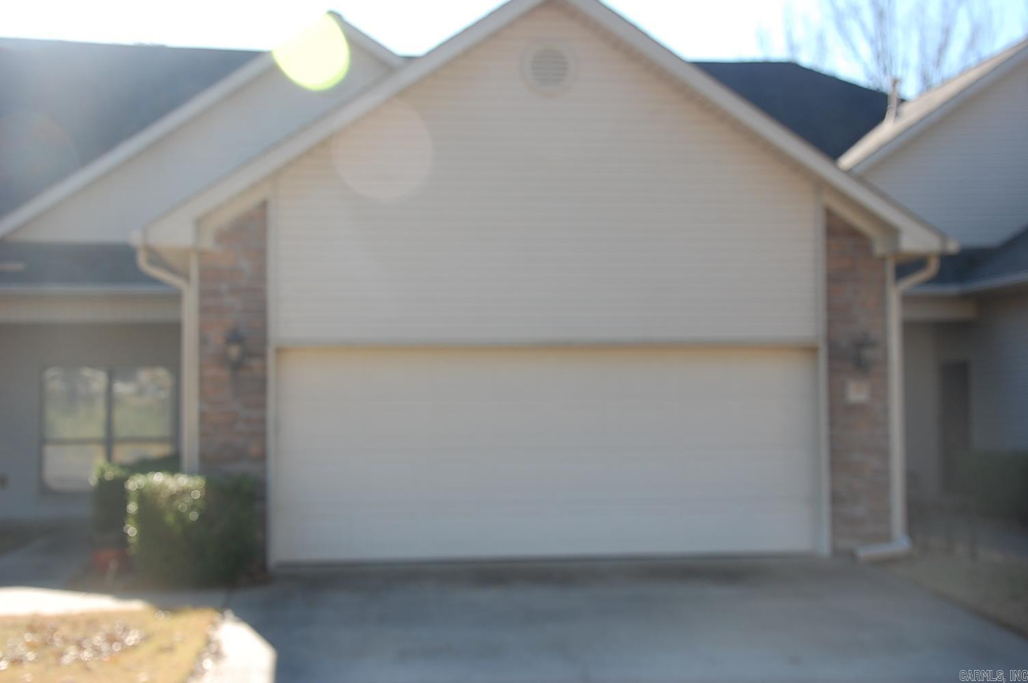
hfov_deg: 37.9
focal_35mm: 52
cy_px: 342
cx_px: 514
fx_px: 1498
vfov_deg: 25.7
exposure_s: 1/200
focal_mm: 35
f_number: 7.1
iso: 200
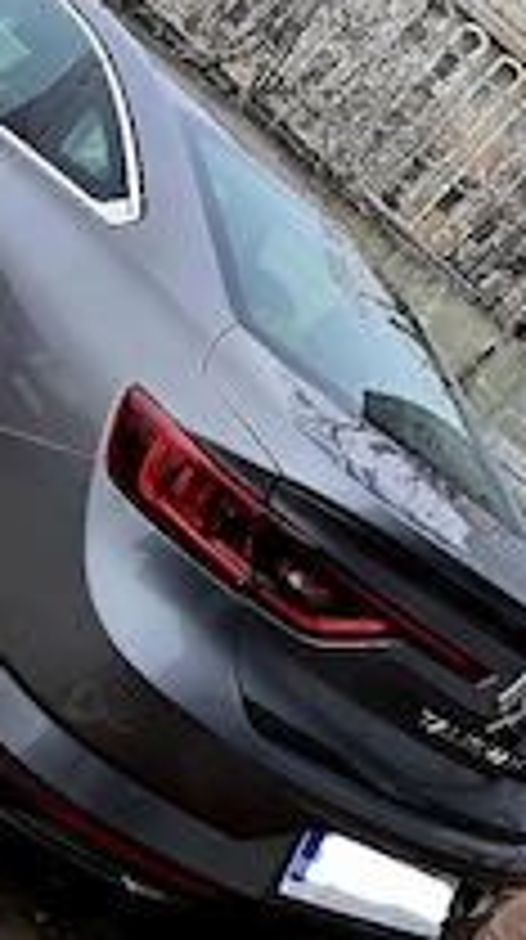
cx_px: 63
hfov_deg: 24.2
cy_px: 378
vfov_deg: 42.7
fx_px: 1195
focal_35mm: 48
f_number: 1.7
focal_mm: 6.3
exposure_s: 1/333
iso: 12
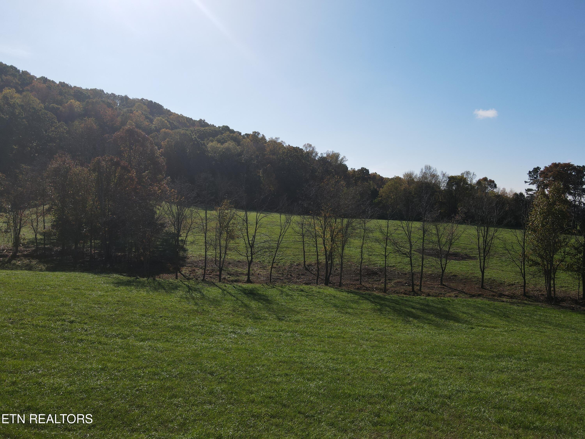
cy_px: 220
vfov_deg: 56.8
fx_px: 406
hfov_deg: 71.6
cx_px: 292
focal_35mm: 24
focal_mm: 4.5
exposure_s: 1/1000
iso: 100
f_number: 2.8
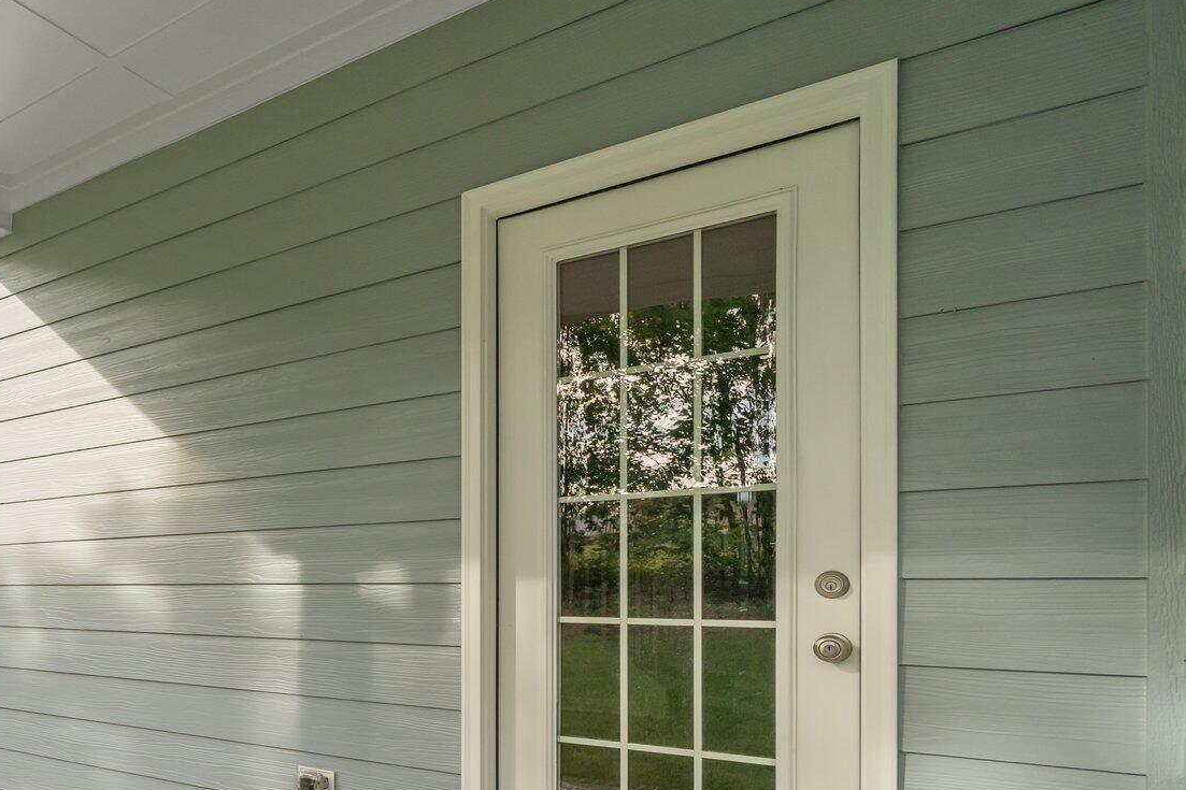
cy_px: 599
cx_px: 127
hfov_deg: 59.5
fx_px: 856
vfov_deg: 47.6
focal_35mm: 26
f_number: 8
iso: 500
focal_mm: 14
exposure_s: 1/200
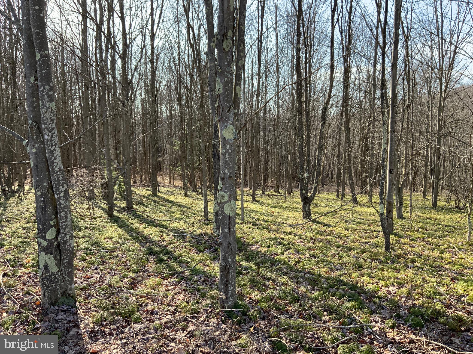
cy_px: 177
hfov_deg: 61.7
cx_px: 236
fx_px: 396
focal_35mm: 29
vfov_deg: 48.2
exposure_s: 1/324
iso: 16
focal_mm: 3
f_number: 1.8
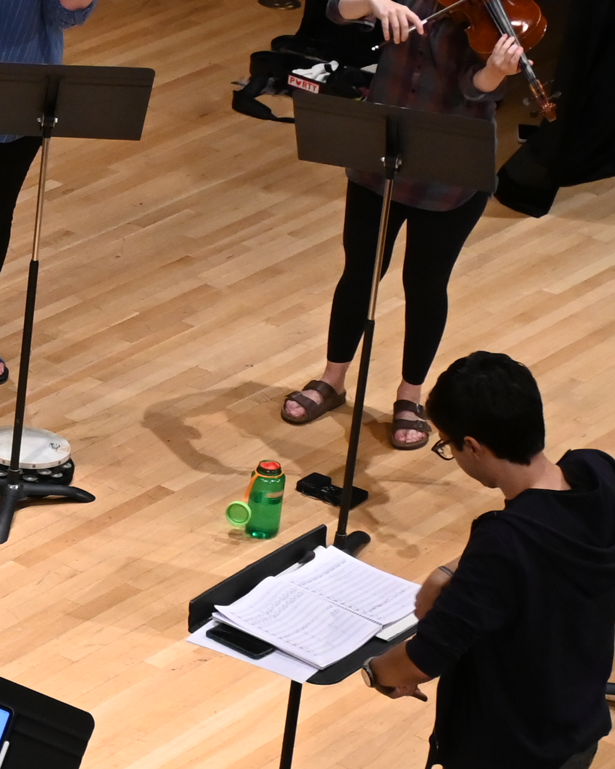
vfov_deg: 12.4
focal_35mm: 155
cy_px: 524
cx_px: -300
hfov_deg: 9.7
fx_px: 3526
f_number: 4.5
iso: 1250
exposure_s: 1/125
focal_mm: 28
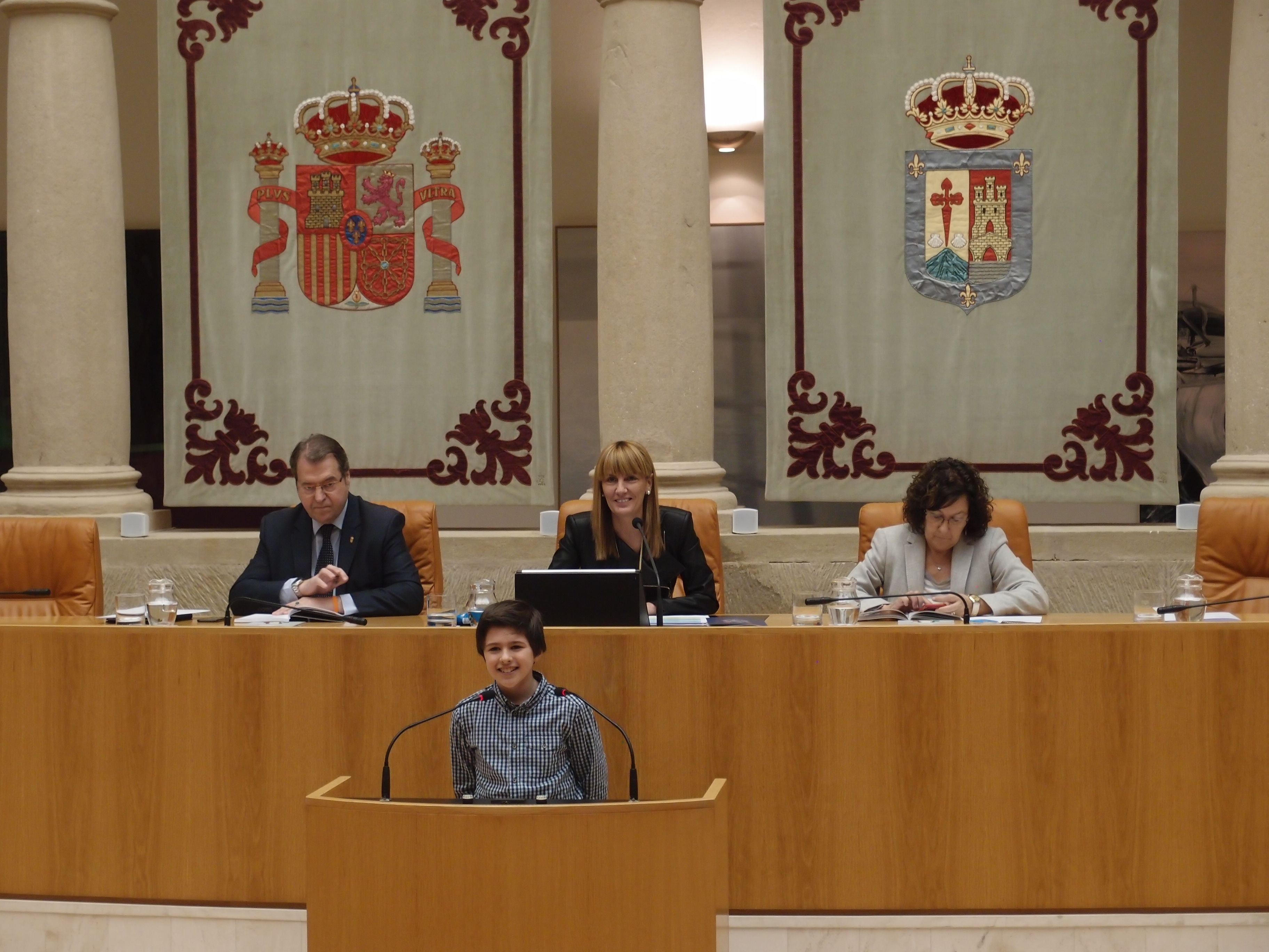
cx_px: 634
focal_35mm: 71
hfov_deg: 27.4
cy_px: 476
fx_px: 2603
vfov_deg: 20.7
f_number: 2.3
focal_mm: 15.27
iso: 200
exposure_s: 1/60
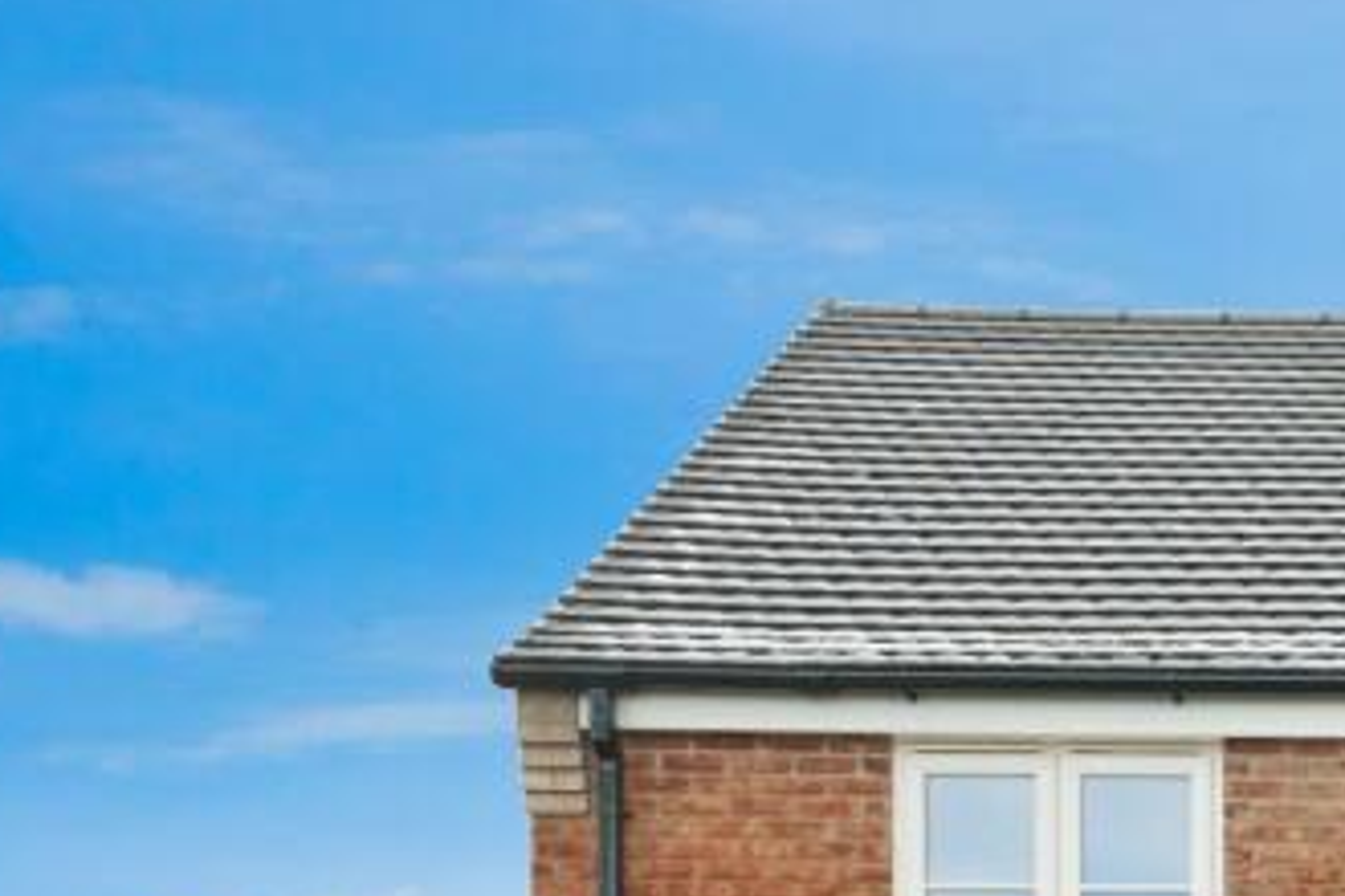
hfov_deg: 20.4
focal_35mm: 90
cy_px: 1232
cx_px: 1830
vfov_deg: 14.4
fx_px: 3362
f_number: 10
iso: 2000
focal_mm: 29
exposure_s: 1/500
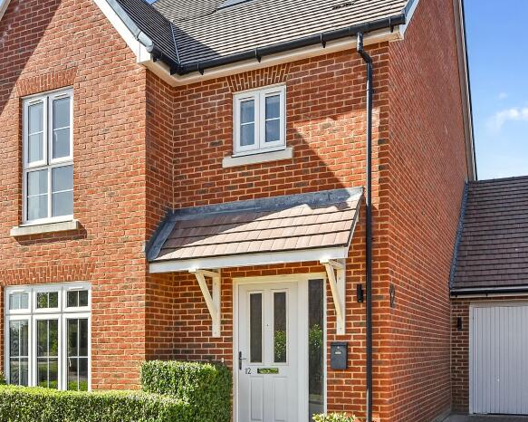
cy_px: 206
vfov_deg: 44.5
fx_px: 516
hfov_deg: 54.2
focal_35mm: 33
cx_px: 262
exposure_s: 1/1000
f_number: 7.1
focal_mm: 20
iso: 400
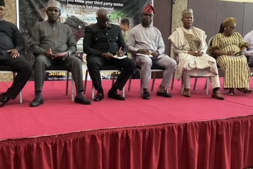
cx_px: 137
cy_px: 86
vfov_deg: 29.2
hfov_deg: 42.7
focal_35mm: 46
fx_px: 323
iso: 640
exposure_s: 1/24
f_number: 2.4
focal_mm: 3.3
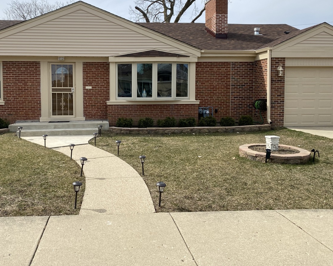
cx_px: 123
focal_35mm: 33
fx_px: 325
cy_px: 111
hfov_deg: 53.6
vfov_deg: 44.4
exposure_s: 1/3497
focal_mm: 4.25
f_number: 1.8
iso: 32
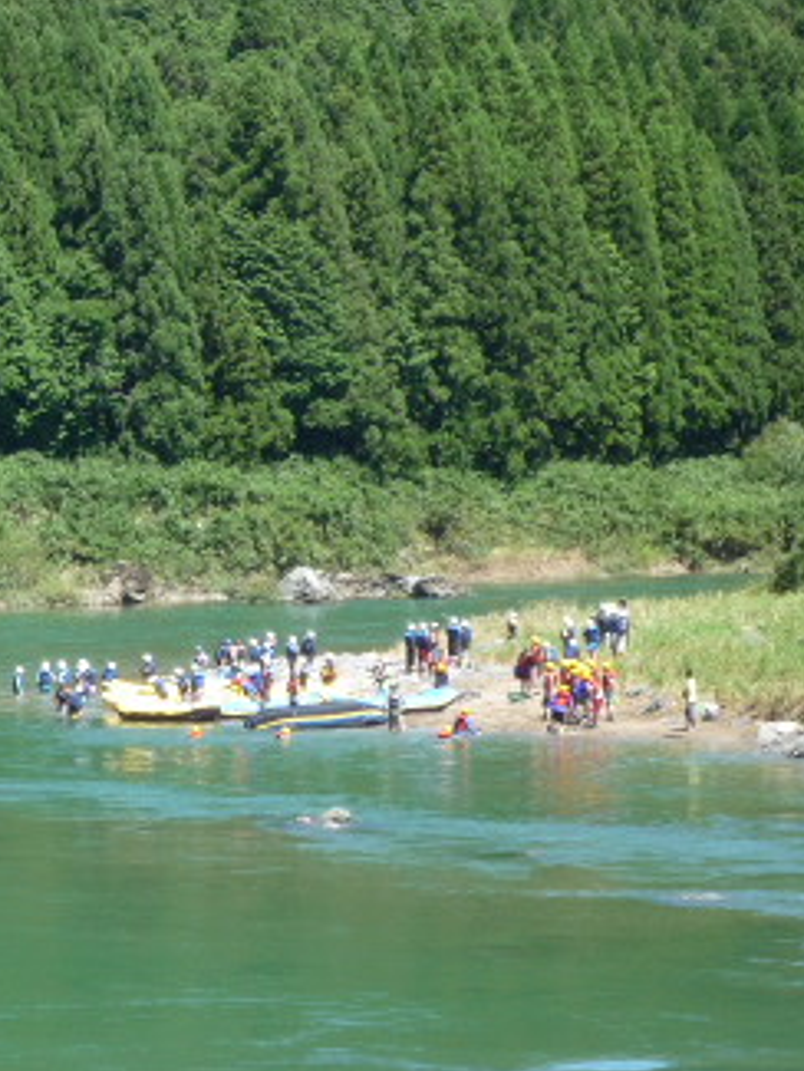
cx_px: 72
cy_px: 626
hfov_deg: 7.5
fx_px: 6097
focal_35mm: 197
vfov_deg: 10.0
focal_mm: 17.6
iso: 100
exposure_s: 1/125
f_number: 5.6
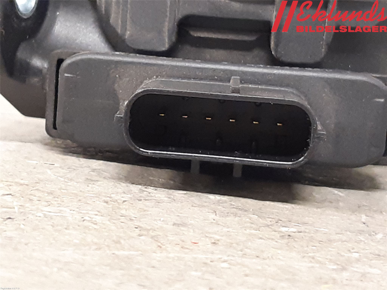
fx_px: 291
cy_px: 145
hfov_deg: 67.3
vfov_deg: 53.1
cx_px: 194
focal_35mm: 26
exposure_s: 1/25
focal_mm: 3.93
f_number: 1.7
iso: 250
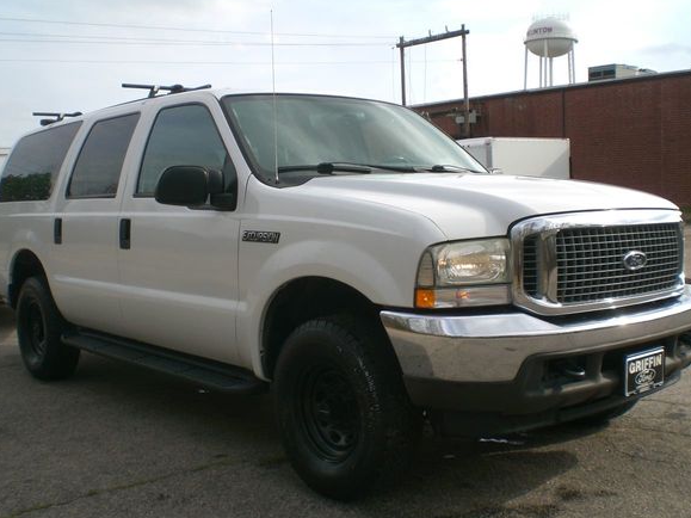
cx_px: 356
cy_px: 279
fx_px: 838
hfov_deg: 44.8
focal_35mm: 42
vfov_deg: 34.3
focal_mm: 6.3
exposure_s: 1/320
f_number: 4.4
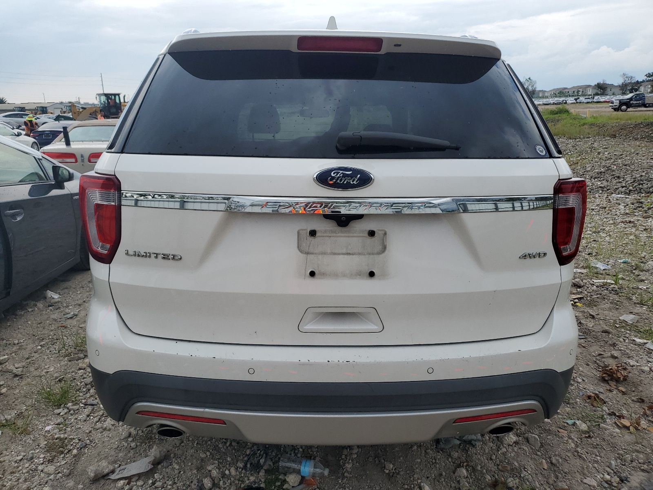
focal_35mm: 26
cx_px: 326
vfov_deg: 53.1
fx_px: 490
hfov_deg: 67.3
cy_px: 245
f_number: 1.5
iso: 50
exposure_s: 1/1429
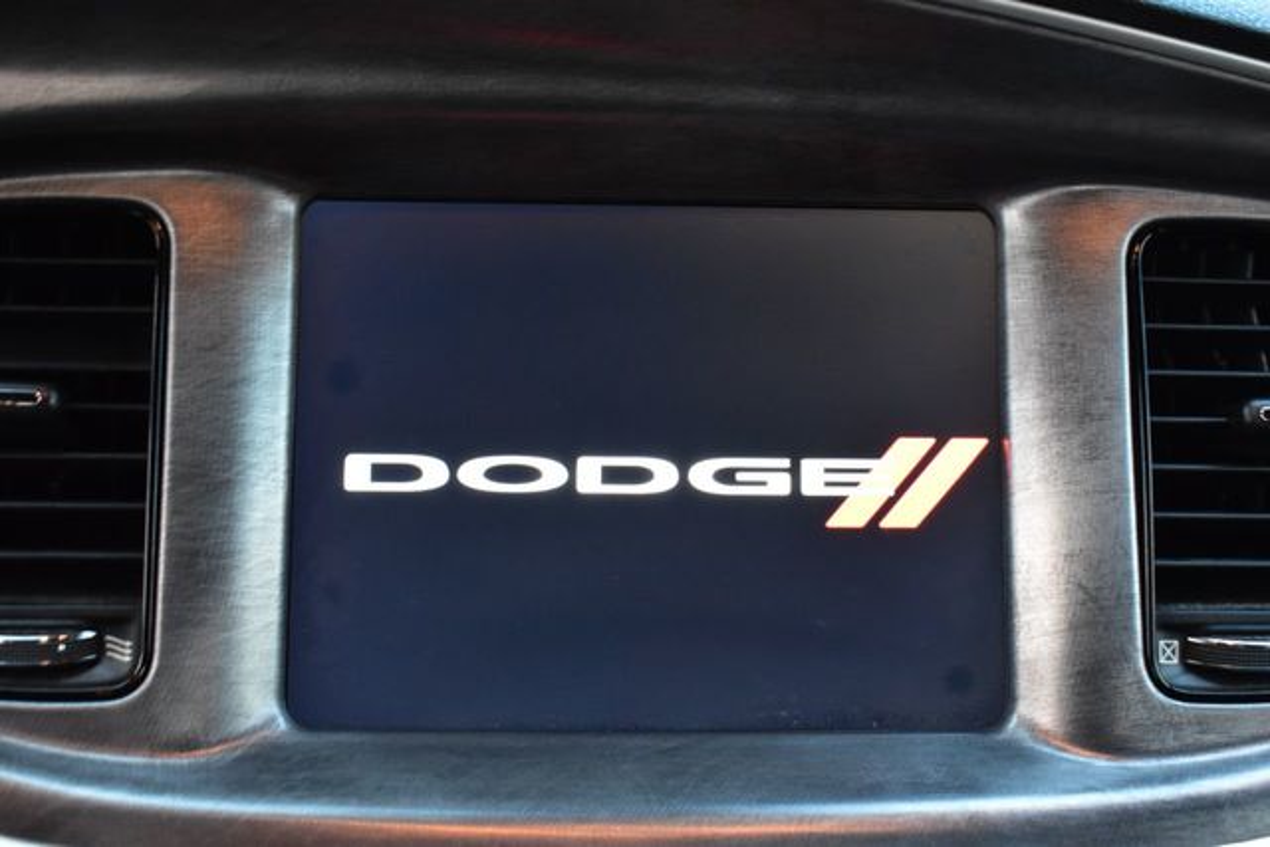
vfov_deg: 29.0
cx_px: 635
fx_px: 1641
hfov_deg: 42.3
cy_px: 424
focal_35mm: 46
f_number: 6.3
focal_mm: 31
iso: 1600
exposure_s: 1/15
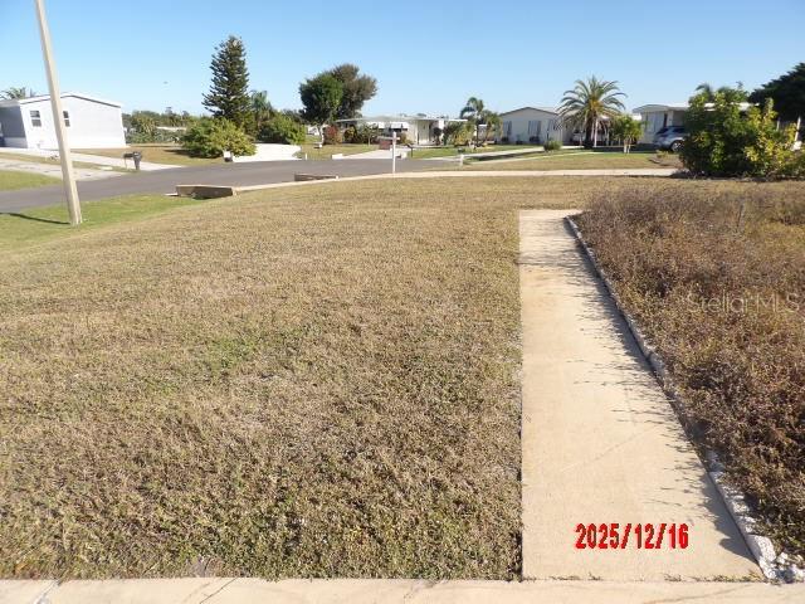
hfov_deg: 71.6
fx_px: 558
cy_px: 302
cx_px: 402
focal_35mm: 24
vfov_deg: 56.8
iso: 100
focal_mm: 4.3
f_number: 3.2
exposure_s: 1/708
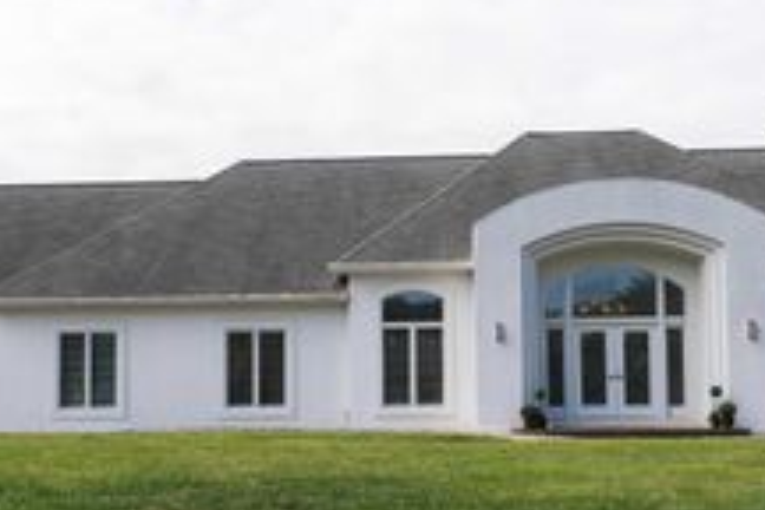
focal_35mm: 51
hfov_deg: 38.9
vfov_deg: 26.3
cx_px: 372
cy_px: 342
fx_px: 1084
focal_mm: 22
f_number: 9
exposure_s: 1/2000
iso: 400
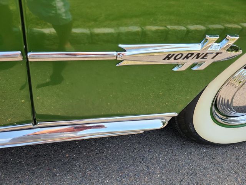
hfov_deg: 67.3
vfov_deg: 53.1
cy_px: 92
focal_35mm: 26
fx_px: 185
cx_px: 123
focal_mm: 5.4
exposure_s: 1/580
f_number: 1.8
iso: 40
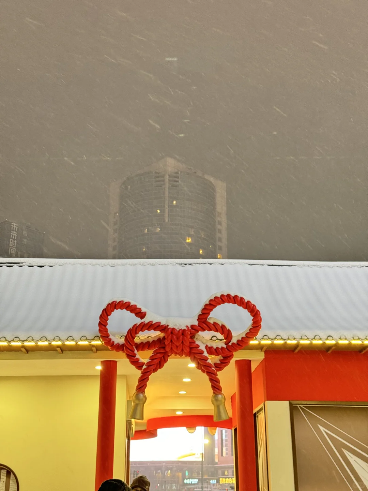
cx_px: 184
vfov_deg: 39.7
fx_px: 680
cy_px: 246
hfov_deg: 30.3
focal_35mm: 48
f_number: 1.78
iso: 250
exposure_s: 1/49
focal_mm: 6.76
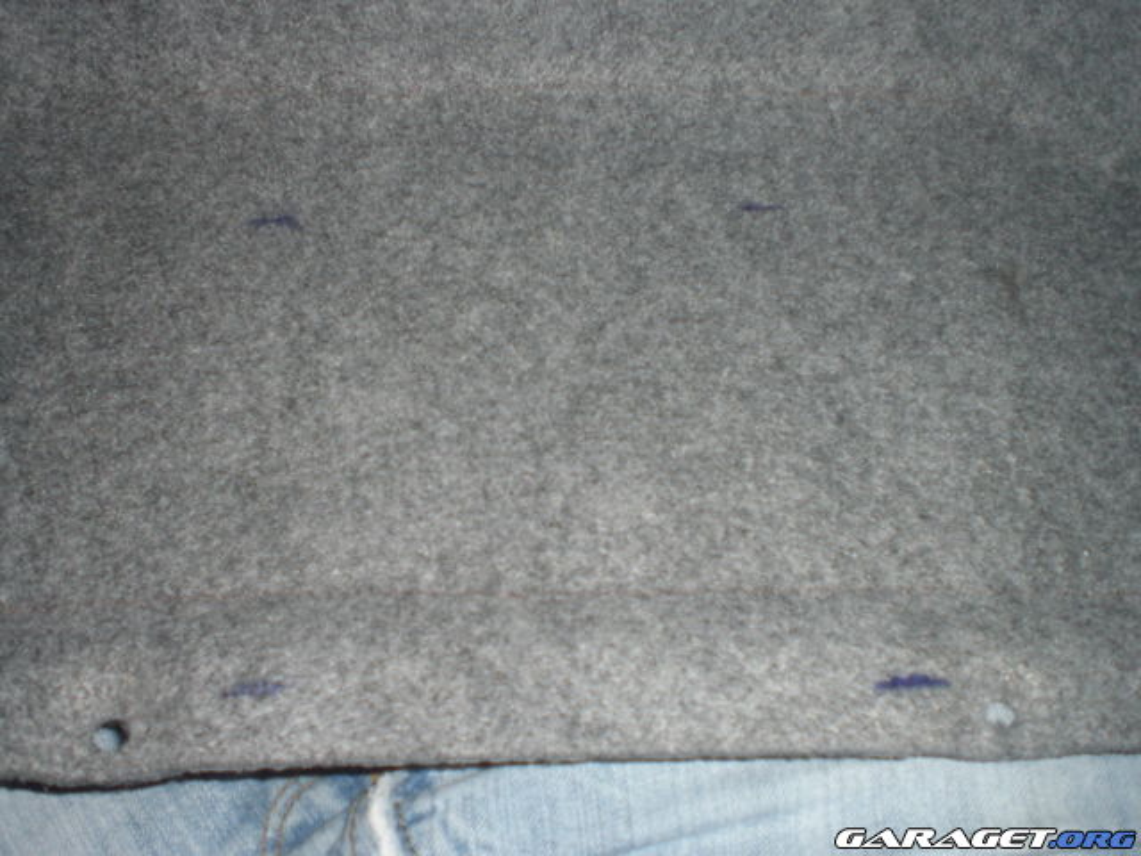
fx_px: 1253
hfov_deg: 49.0
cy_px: 428
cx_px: 570
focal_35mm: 38
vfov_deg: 37.7
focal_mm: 6.3
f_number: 3.1
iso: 200
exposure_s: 1/60
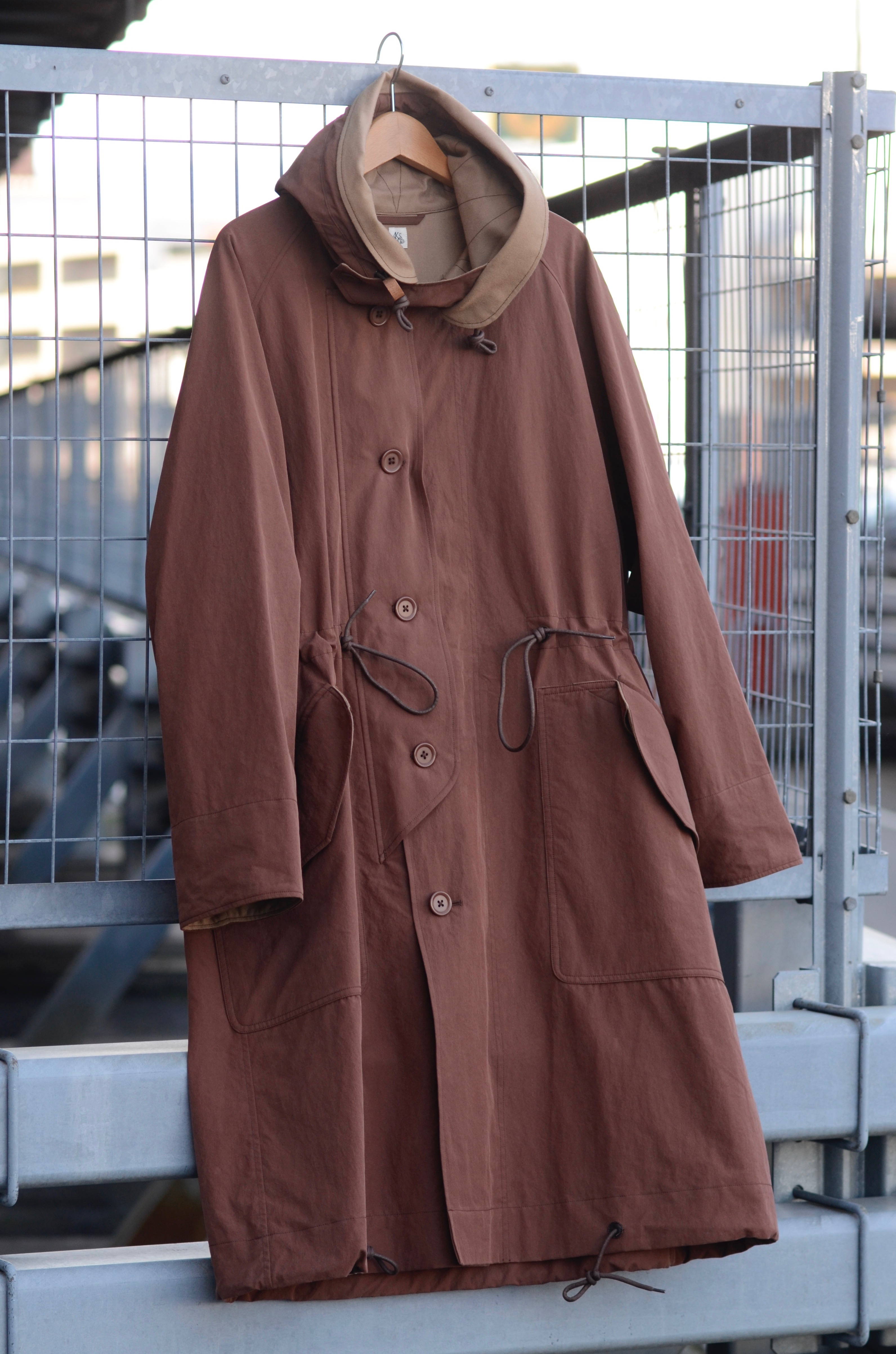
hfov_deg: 10.7
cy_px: 677
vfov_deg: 16.1
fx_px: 4783
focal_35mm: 128
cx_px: 448
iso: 400
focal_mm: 85
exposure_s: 1/500
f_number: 1.8
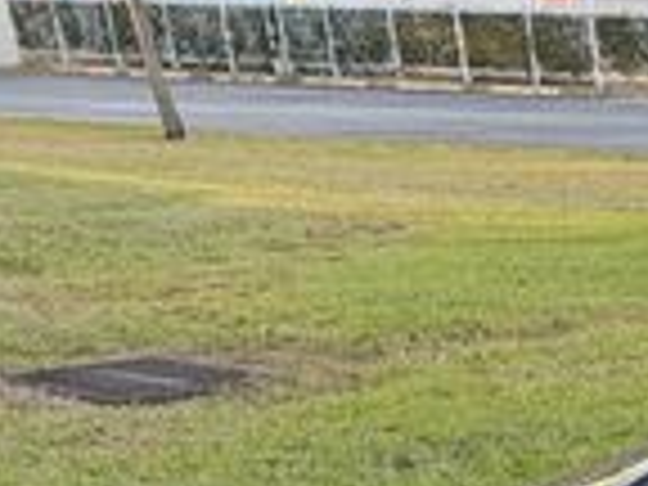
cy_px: 1012
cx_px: 1386
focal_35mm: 107
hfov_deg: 14.5
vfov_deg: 12.1
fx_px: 2003
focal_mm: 6.76
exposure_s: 1/246
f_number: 1.78
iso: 160
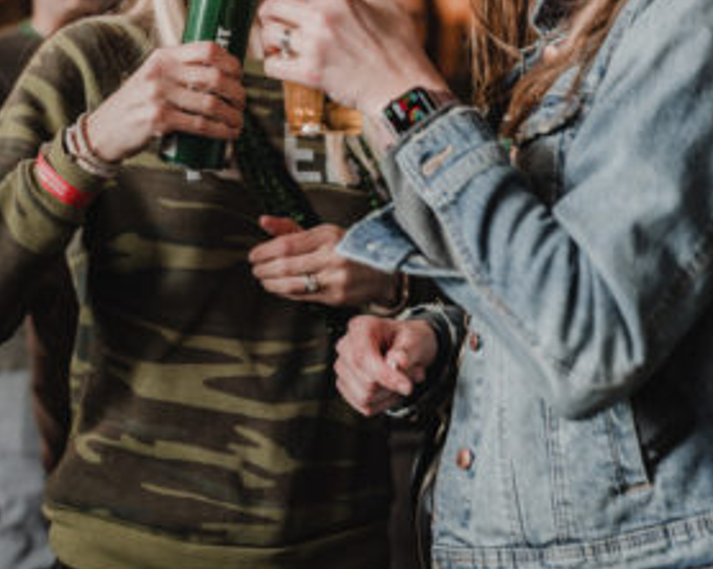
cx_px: 356
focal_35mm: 71
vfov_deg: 21.3
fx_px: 1497
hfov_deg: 26.8
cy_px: 115
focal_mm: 50
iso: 1600
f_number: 2.8
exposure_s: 1/125
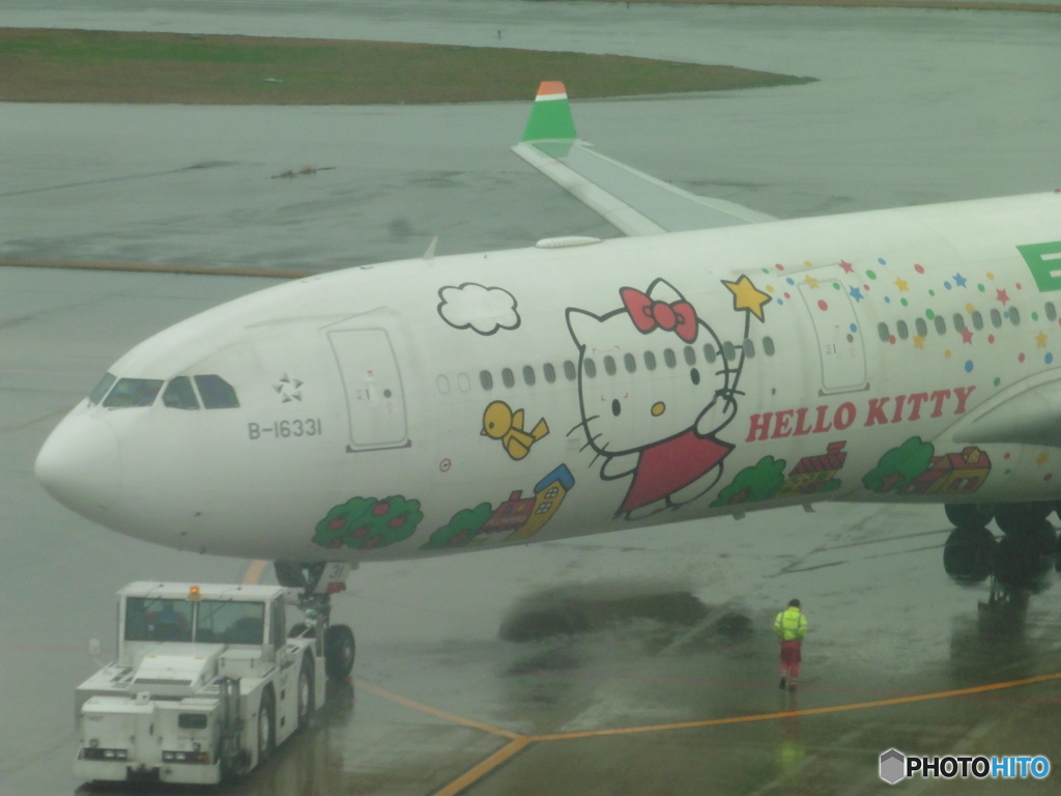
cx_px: 530
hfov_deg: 9.2
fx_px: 6559
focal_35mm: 214
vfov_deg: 6.9
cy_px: 398
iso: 400
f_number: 5.6
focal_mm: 38.2
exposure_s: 1/400
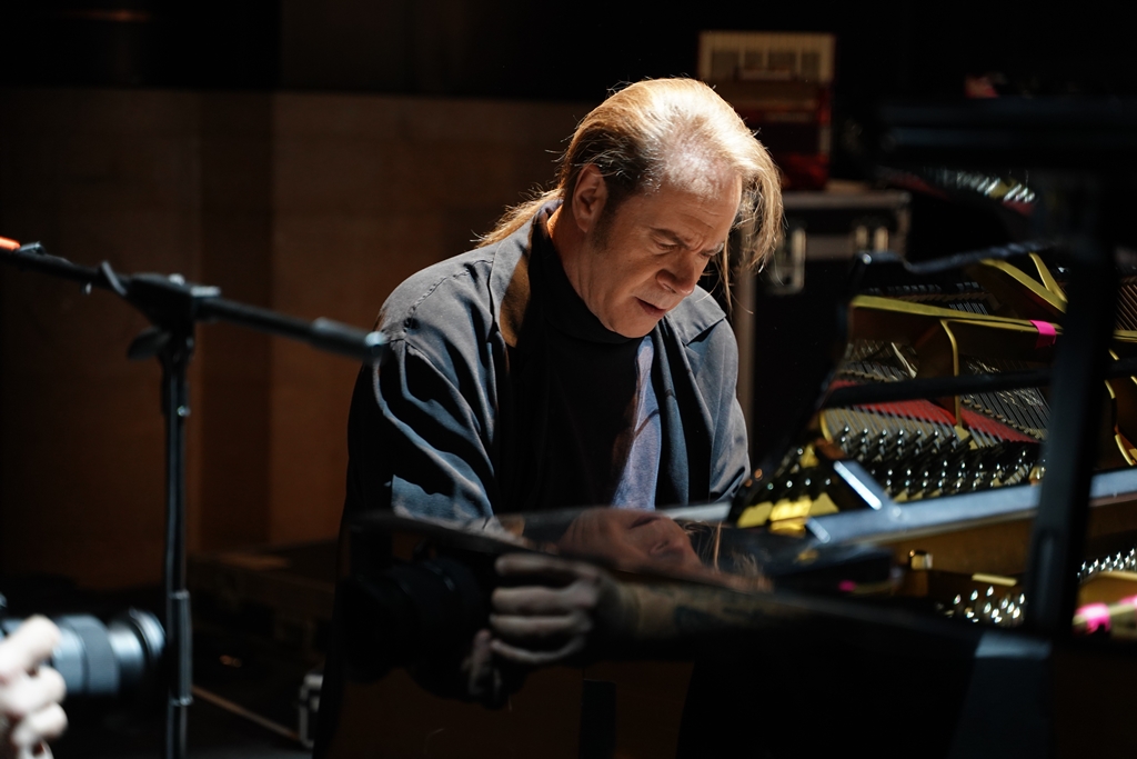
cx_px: 568
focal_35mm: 75
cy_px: 380
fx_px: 2369
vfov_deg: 18.2
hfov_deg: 27.0
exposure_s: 1/80
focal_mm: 75
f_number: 2.8
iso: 1600
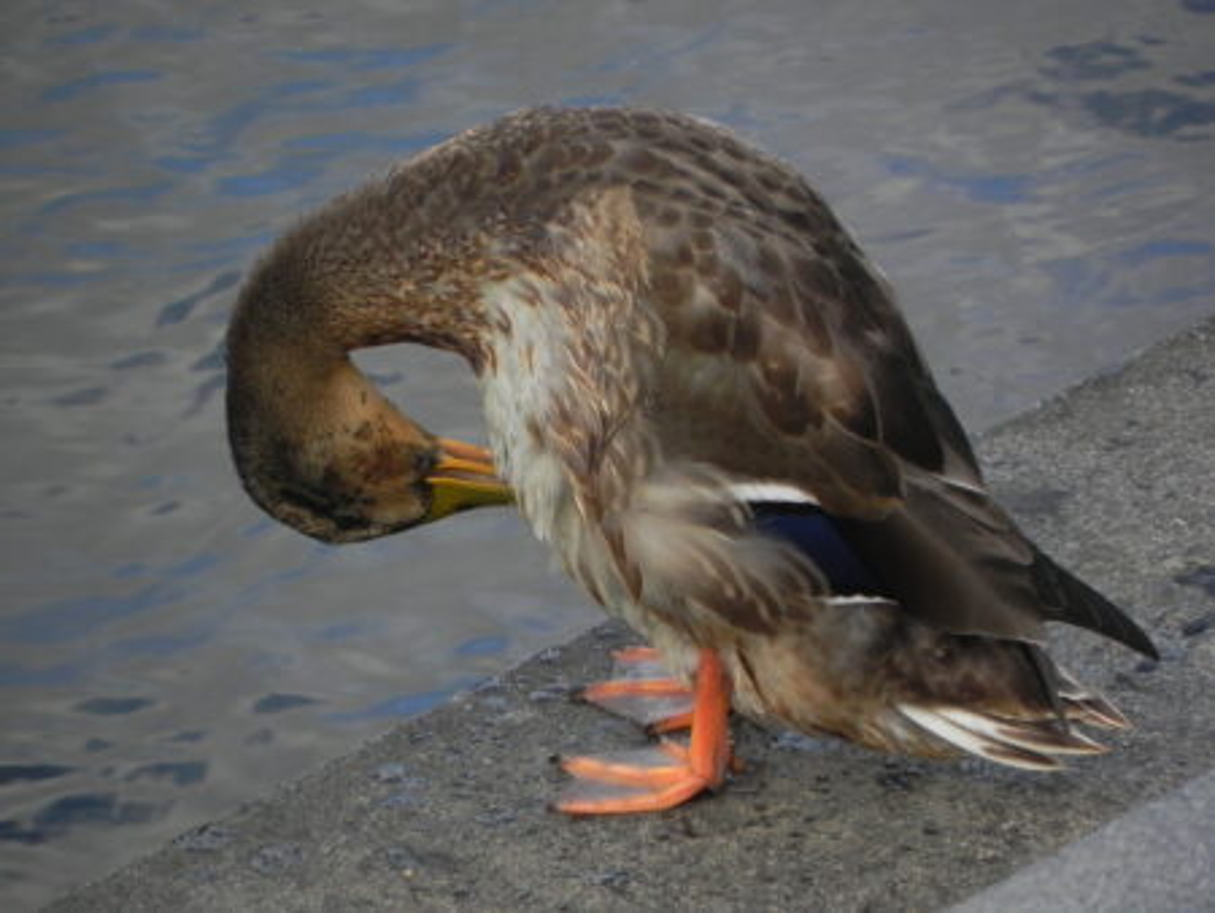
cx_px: 608
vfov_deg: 2.5
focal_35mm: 605
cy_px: 456
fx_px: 21246
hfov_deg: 3.3
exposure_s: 1/222
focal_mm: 107.6
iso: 160
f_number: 5
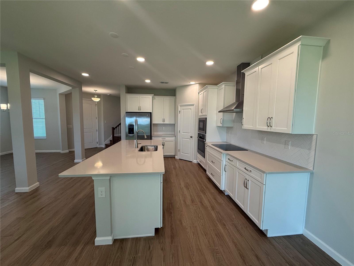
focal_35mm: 14
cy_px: 133
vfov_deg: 85.7
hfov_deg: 102.1
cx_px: 177
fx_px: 143
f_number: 2.2
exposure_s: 1/120
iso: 200
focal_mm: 2.22
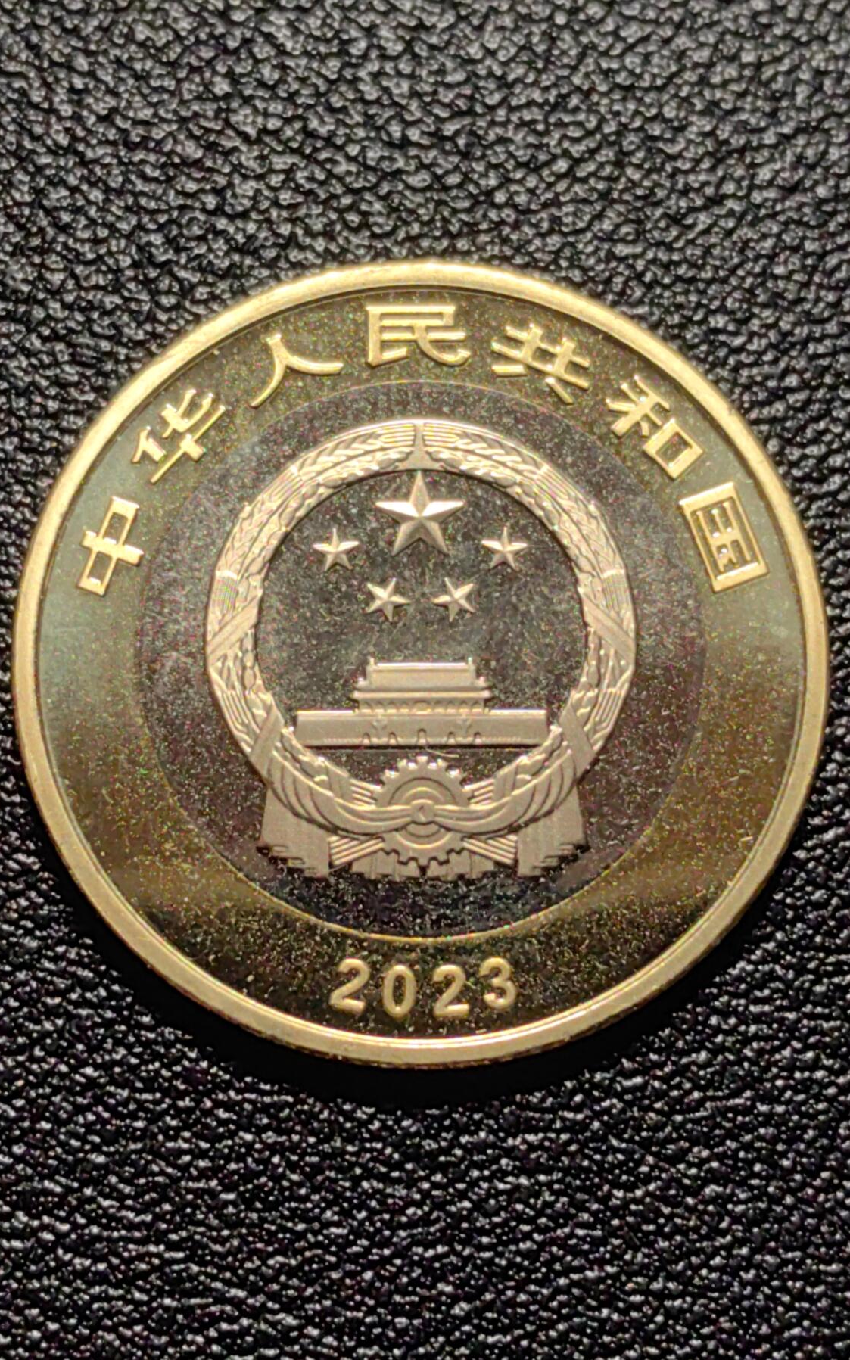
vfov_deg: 24.1
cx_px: 385
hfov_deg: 15.2
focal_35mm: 86
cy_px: 680
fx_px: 3188
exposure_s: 1/157
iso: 50
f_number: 2
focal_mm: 5.75
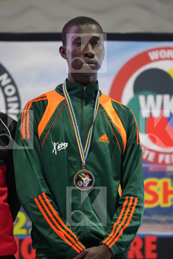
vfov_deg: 6.9
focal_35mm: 300
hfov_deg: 4.6
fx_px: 2162
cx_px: 86
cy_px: 130
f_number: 2.8
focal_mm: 200
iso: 4000
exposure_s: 1/250
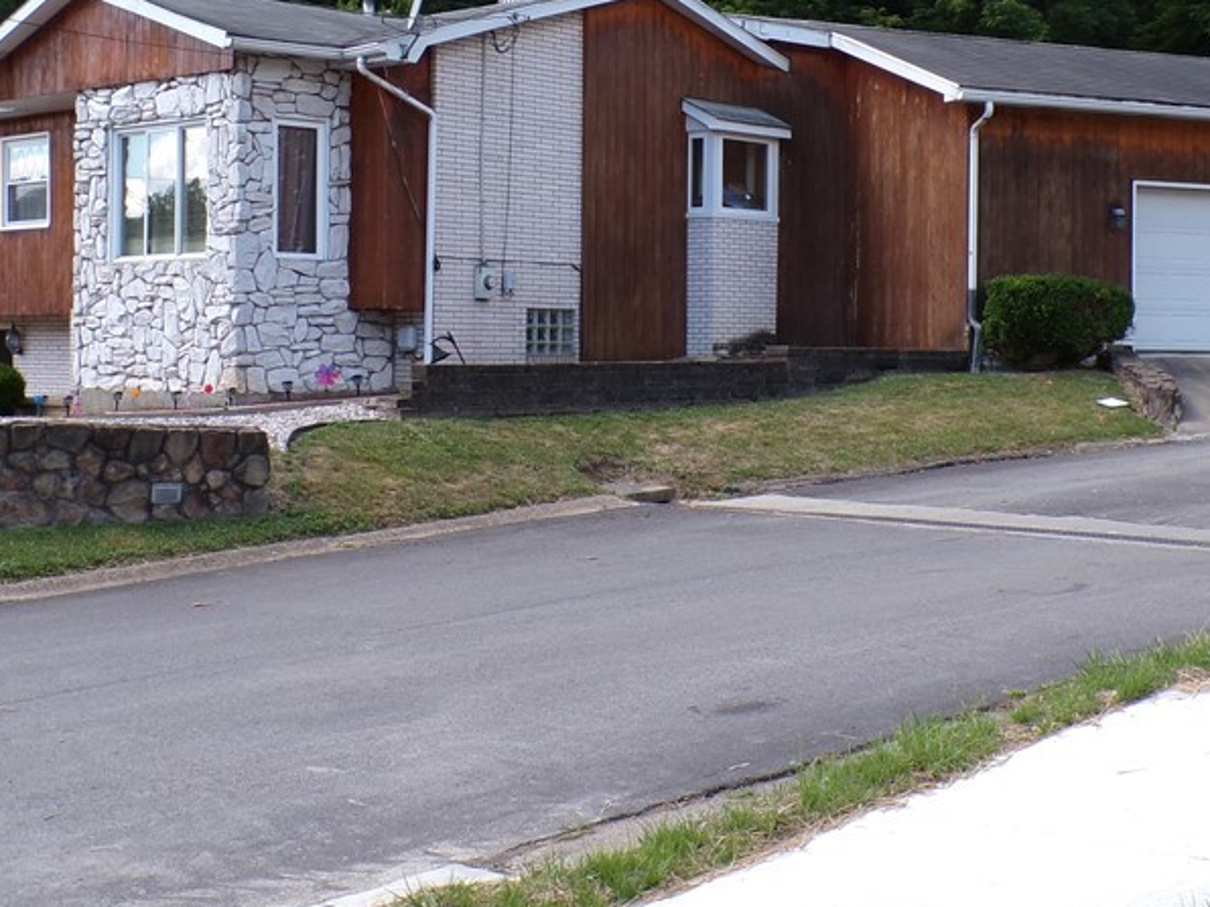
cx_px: 782
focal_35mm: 55
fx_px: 1923
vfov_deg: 26.5
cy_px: 337
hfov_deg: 34.7
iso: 100
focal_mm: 5.8
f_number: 4.8
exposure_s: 1/140
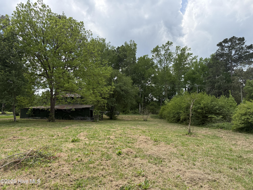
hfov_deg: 71.6
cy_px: 95
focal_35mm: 24
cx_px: 126
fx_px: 175
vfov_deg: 56.8
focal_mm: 6.76
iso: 100
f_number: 1.78
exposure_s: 1/3425
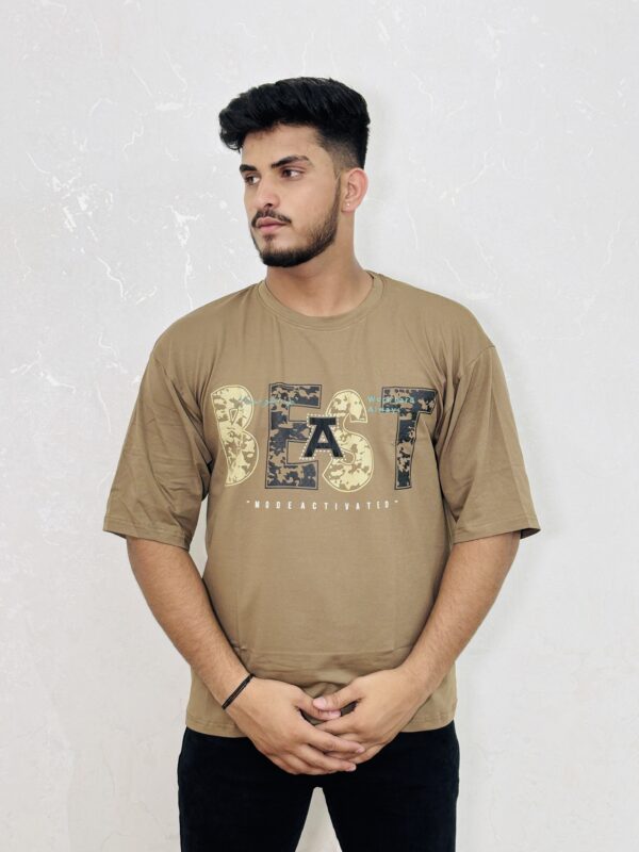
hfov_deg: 28.0
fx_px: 1280
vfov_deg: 36.8
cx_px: 320
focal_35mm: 52
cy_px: 426
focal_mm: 5.96
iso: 40
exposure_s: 1/50
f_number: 1.6
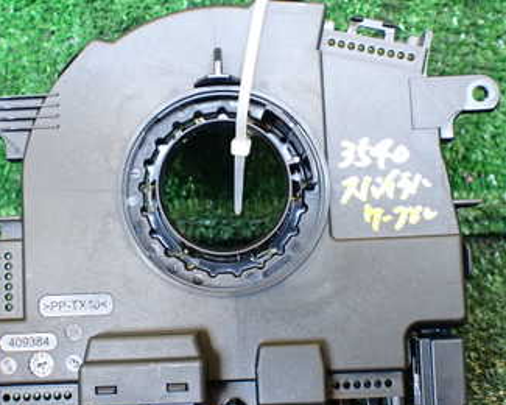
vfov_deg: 28.1
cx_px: 229
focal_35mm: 54
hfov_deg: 34.7
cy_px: 201
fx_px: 809
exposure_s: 1/60
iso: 800
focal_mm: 5.4
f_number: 2.3
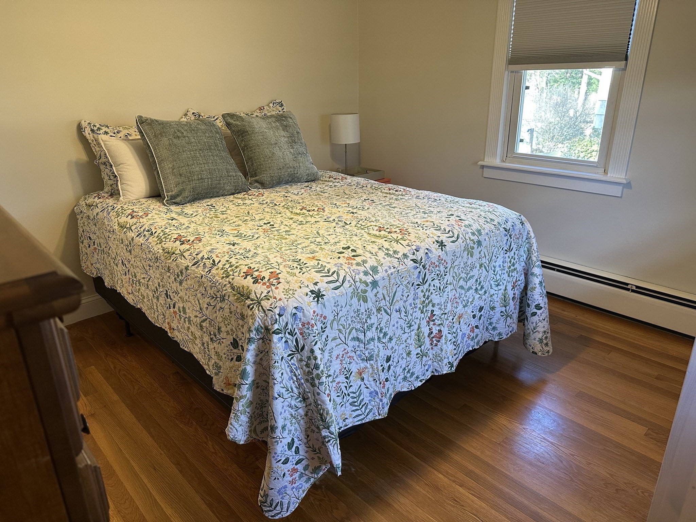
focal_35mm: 24
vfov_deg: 56.8
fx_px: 483
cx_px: 348
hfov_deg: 71.6
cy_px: 261
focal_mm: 6.86
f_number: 1.78
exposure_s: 1/103
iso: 250
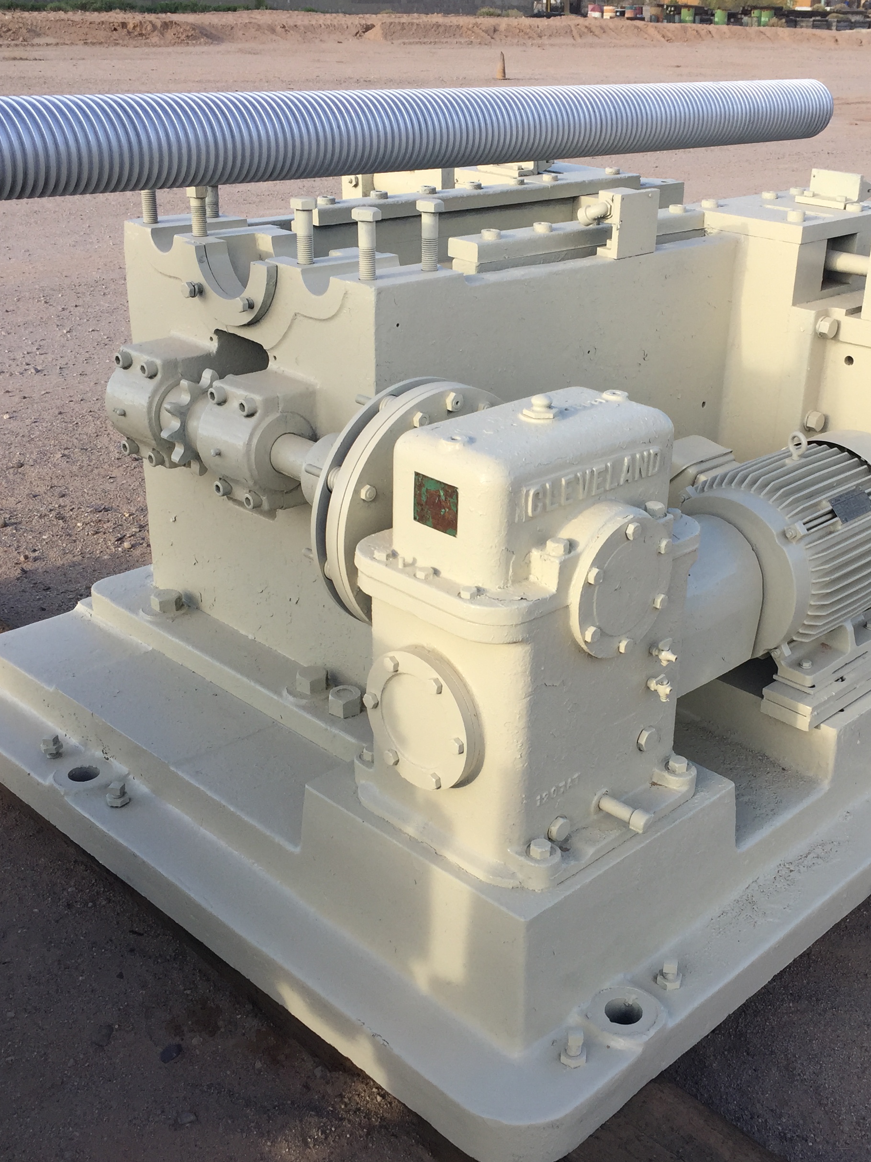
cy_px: 582
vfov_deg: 47.9
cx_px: 544
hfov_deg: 36.6
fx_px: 1309
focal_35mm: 39
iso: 32
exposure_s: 1/732
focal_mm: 4.15
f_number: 2.2
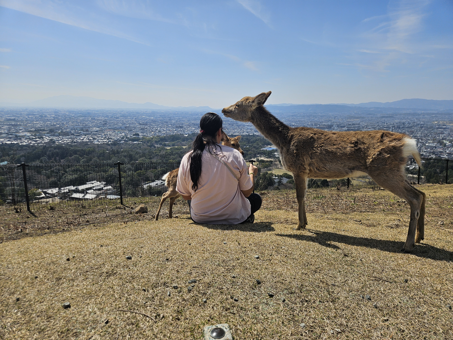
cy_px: 170
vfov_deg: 58.9
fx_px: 301
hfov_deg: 73.9
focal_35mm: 23
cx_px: 226
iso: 25
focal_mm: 5.4
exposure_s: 1/3967
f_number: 1.8
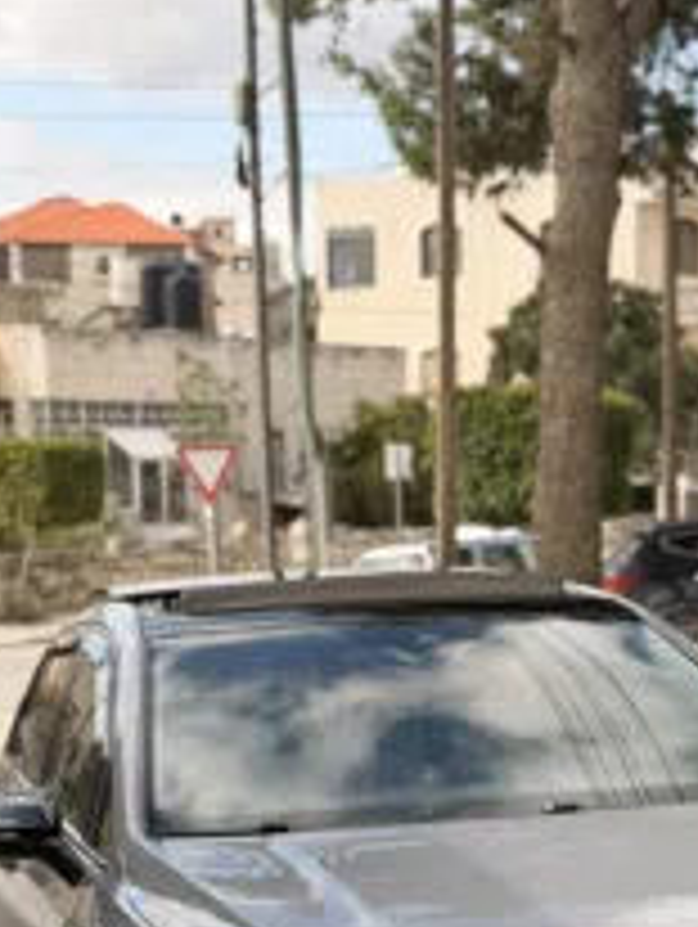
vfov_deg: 20.5
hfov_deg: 15.8
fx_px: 2495
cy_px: 882
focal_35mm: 93
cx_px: 531
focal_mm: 6.76
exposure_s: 1/2088
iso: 64
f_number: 1.78
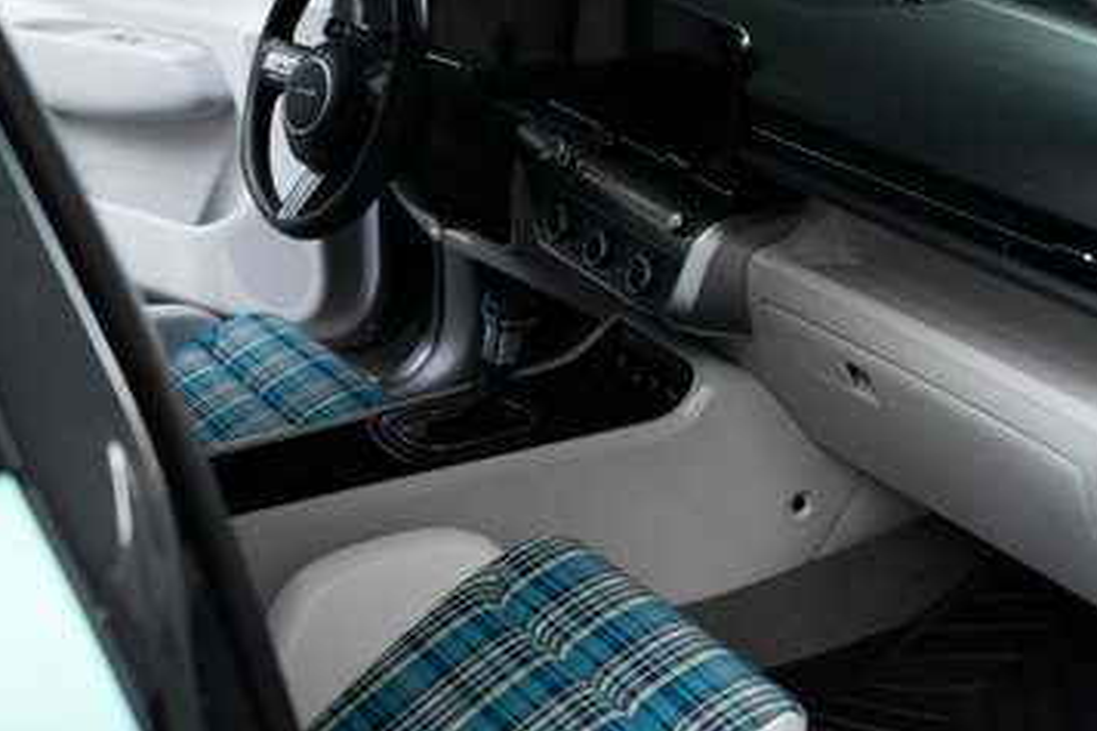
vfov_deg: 22.8
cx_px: 616
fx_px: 1797
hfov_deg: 33.9
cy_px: 515
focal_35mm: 59
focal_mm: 35
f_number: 2.8
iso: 1250
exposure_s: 1/400
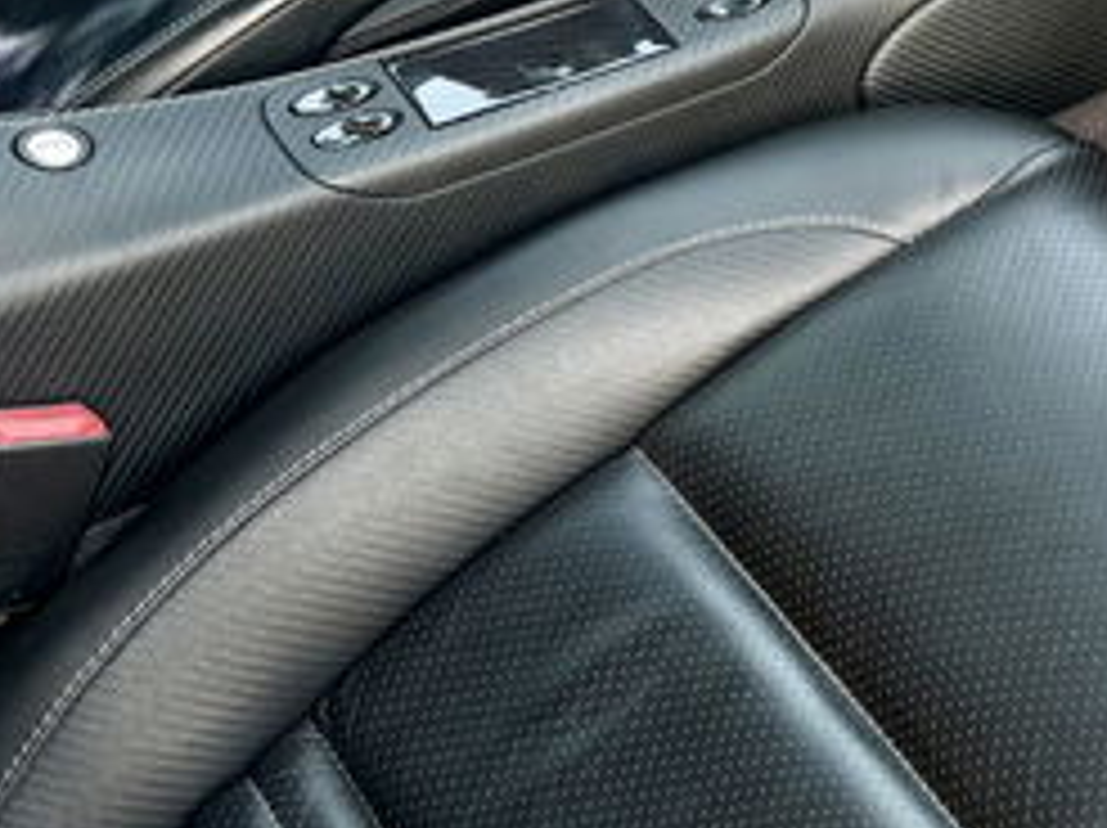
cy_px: -382
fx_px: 2396
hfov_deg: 23.2
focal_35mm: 75
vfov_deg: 17.7
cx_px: 1418
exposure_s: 1/120
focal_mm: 6.76
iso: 200
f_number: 1.78
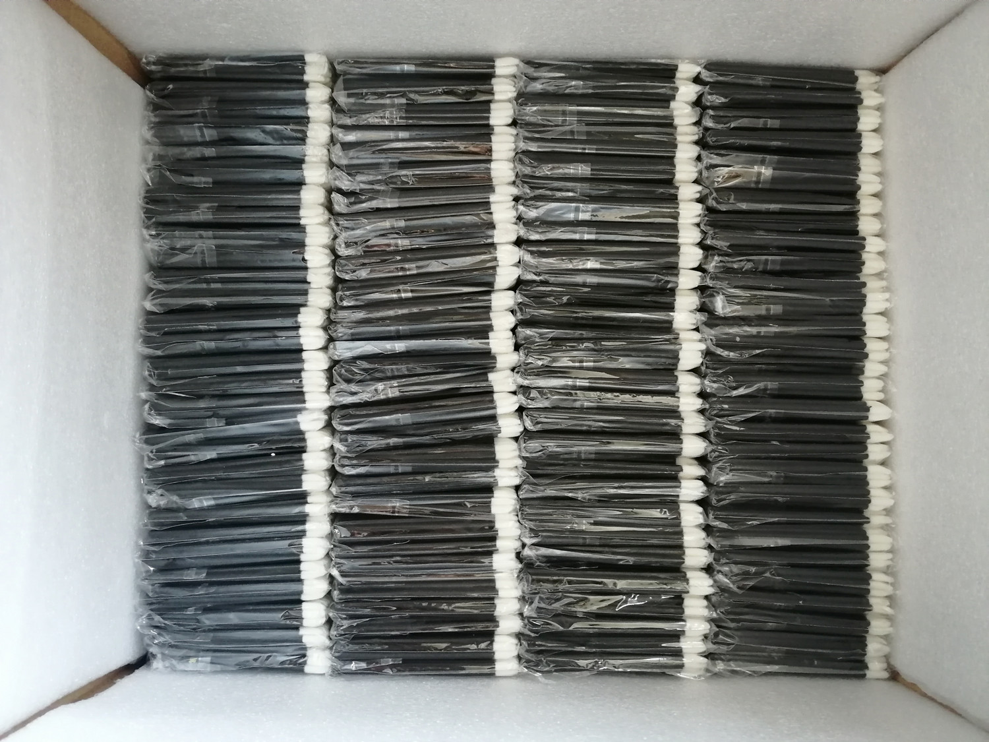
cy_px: 371
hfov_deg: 65.3
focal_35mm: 27
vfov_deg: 51.4
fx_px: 771
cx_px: 494
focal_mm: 3.96
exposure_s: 1/33.3
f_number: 1.8
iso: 320
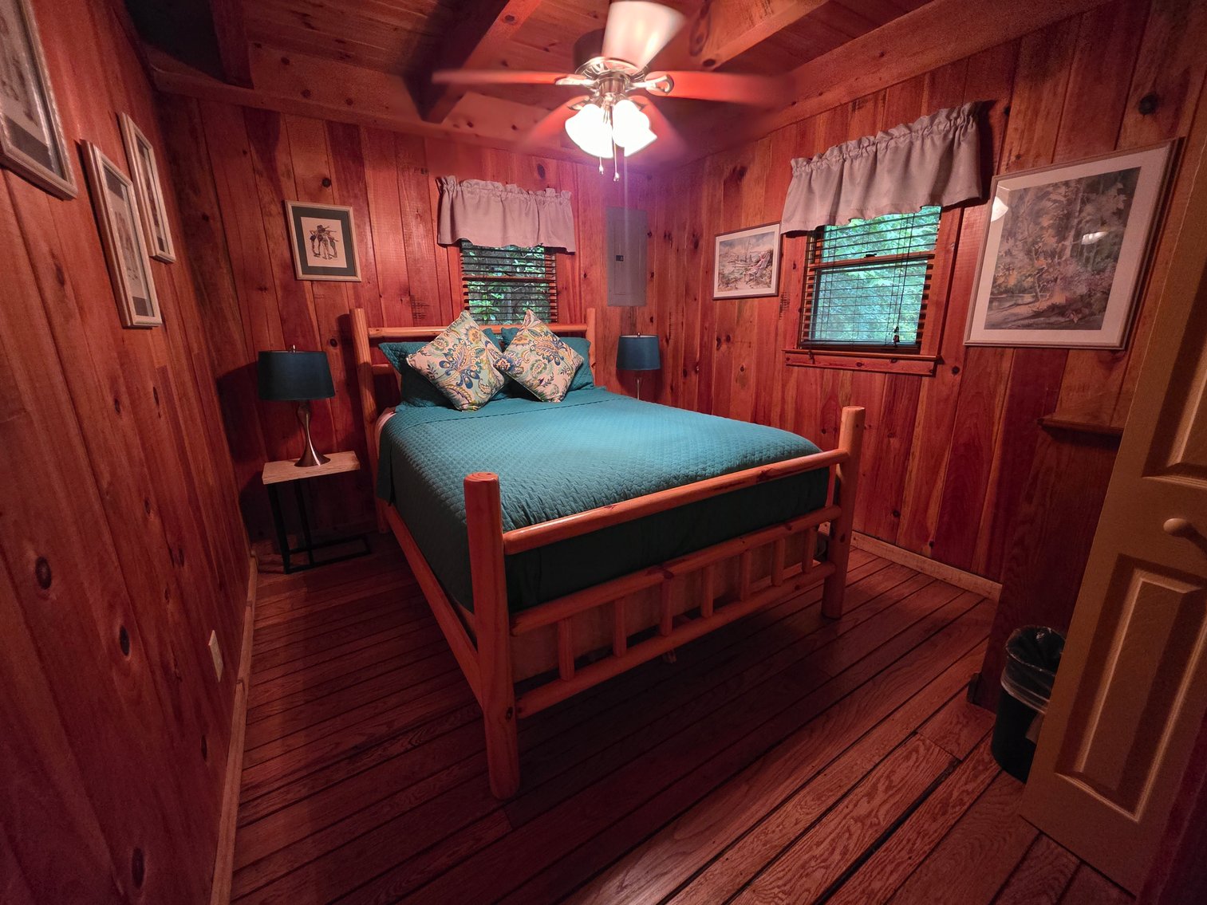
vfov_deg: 89.9
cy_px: 452
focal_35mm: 13
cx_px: 604
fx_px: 453
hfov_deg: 106.2
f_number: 1.9
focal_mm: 2.2
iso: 1250
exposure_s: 1/60
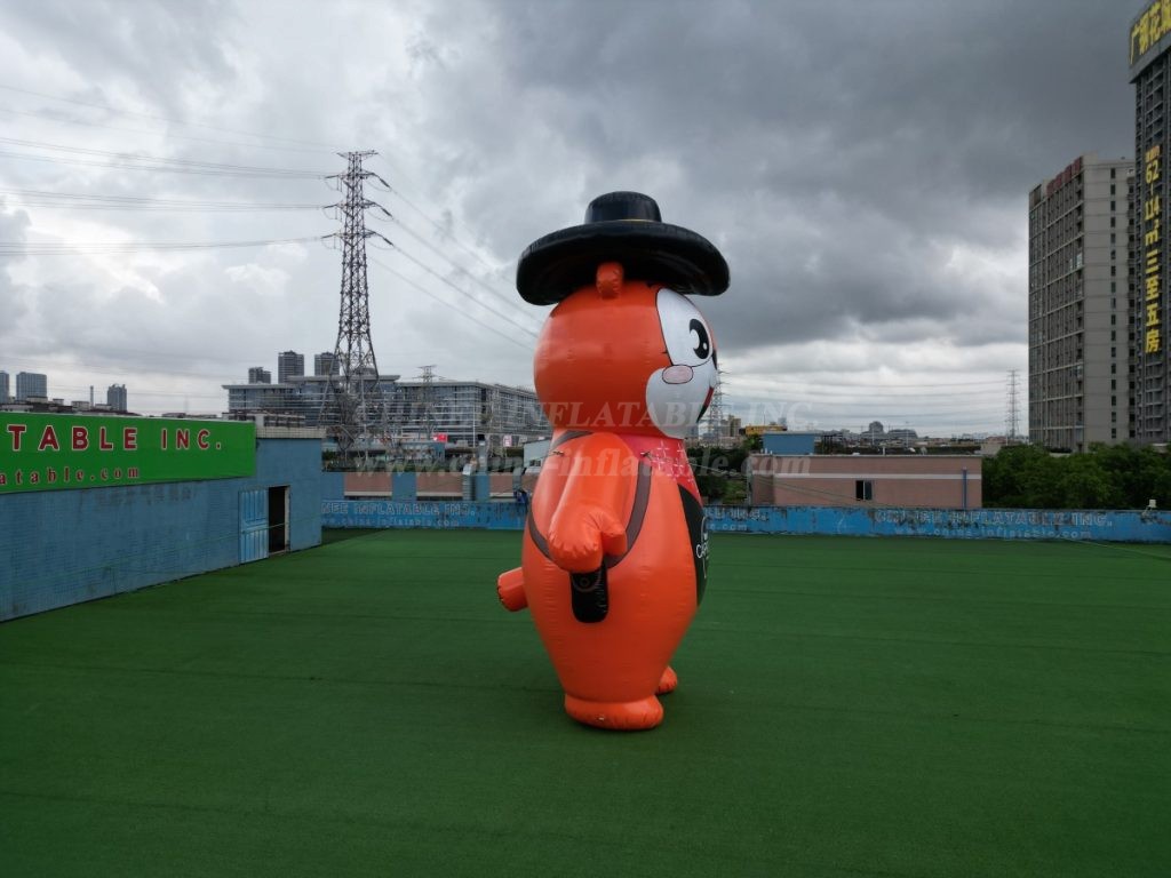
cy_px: 439
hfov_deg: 71.6
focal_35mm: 24
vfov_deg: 56.8
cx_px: 586
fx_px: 812
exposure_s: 1/1600
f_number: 1.7
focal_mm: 6.72
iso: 110
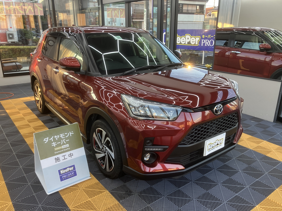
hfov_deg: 63.4
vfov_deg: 49.7
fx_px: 228
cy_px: 106
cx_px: 141
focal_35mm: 28
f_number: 1.8
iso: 64
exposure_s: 1/120
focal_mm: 3.99
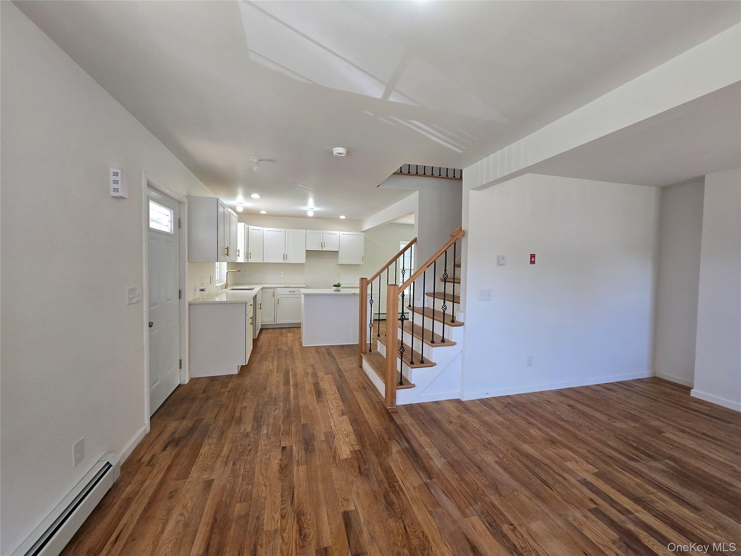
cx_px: 370
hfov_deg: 106.2
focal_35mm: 13
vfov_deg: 89.9
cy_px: 278
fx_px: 278
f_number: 2.2
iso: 80
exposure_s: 1/60
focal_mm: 1.7
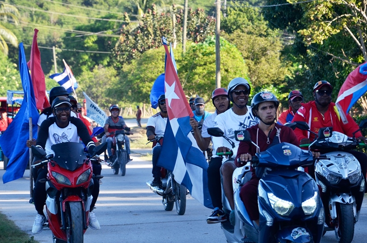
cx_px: 201
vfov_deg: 7.4
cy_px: 127
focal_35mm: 186
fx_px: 1888
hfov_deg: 11.1
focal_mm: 105
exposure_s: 1/250
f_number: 8
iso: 250
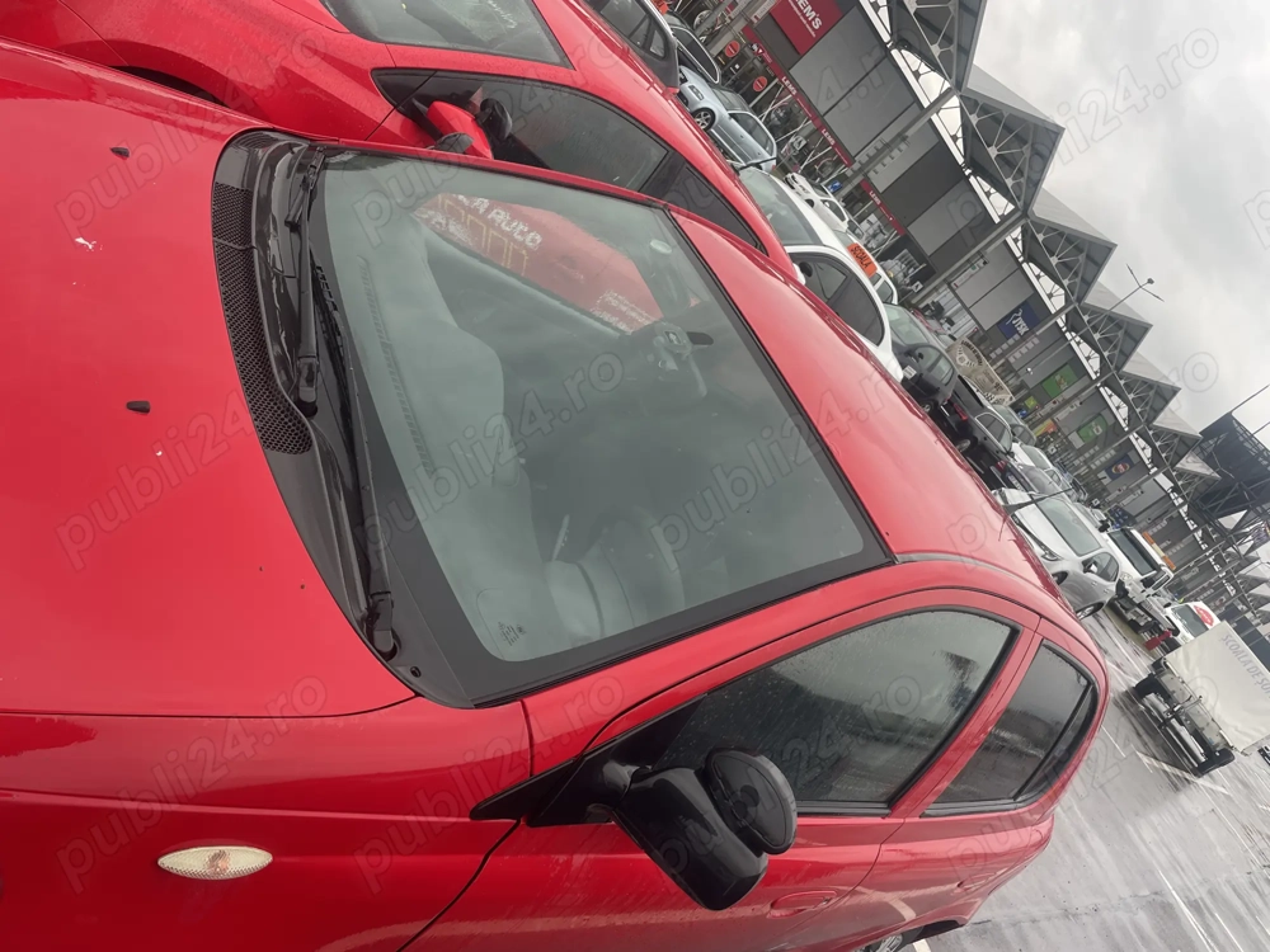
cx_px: 635
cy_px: 476
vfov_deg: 53.1
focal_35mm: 26
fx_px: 954
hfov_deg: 67.3
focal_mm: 4.2
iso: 32
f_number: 1.6
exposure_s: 1/238
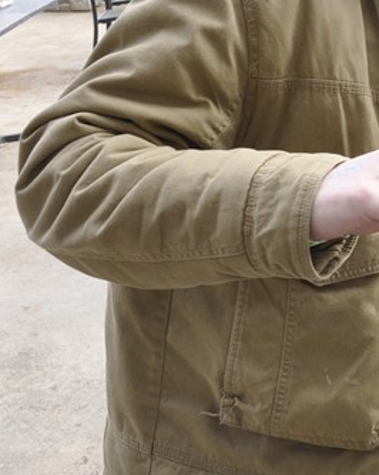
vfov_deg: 24.9
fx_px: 1067
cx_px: 527
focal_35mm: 76
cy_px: 131
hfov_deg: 18.4
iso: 400
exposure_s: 1/80
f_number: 9
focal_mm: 18
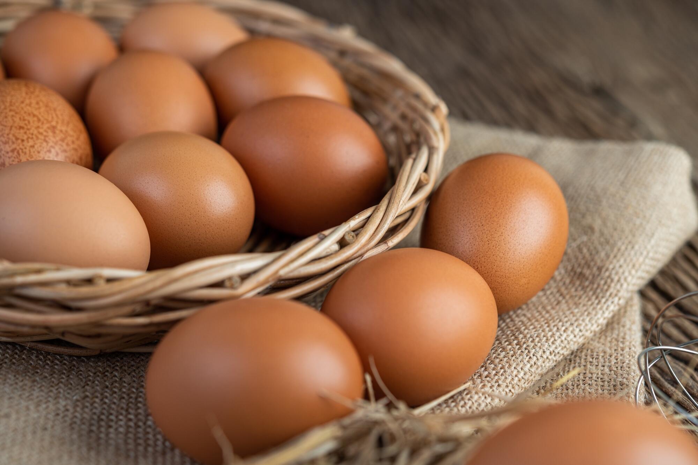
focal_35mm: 60
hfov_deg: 33.4
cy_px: 232
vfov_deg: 22.6
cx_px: 349
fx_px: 1163
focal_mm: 60
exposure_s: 1/100
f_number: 5
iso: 100
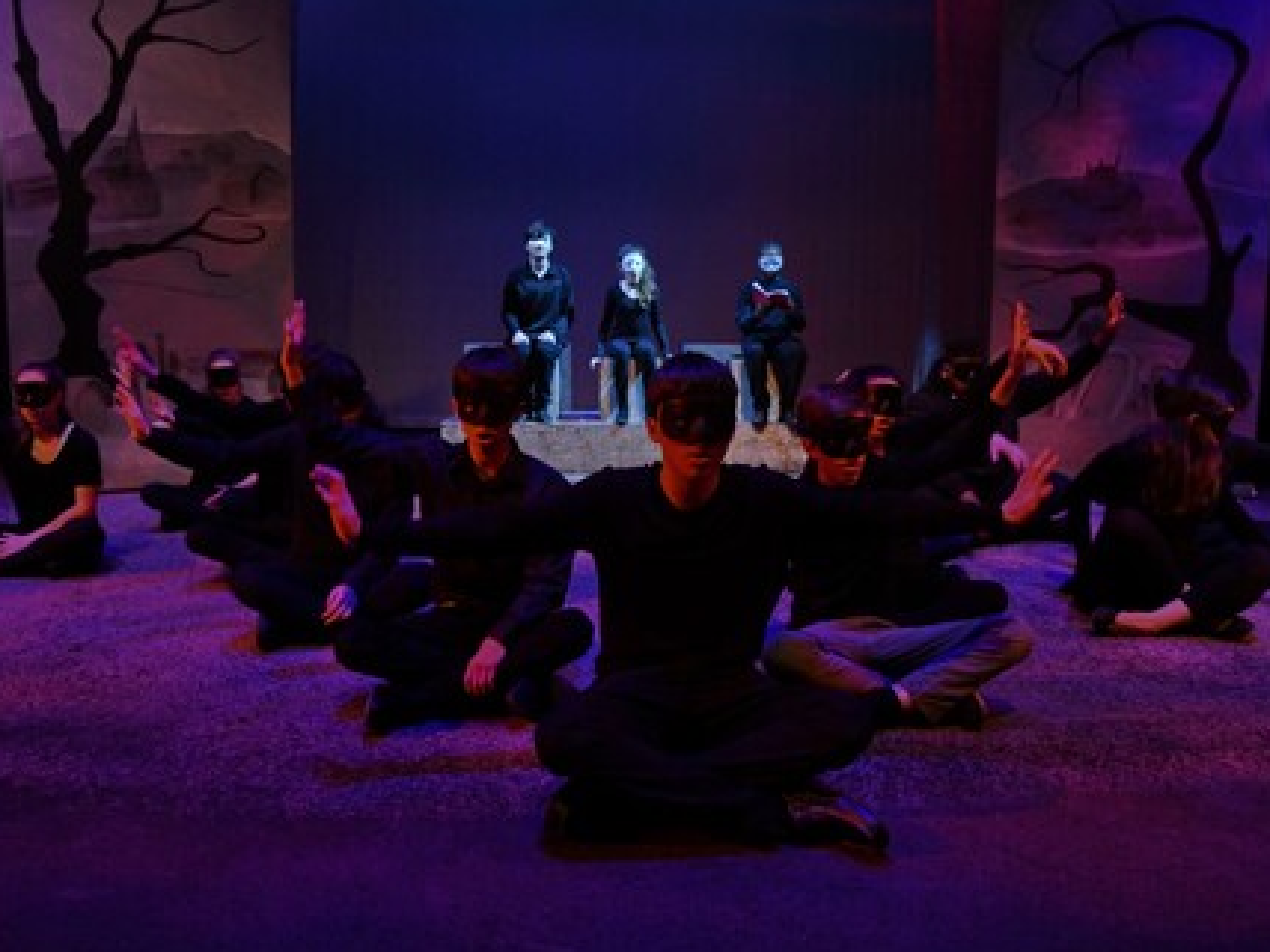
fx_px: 990
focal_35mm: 27
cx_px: 622
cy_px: 483
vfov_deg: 51.3
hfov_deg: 65.3
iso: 2000
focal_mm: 24
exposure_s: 1/100
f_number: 8
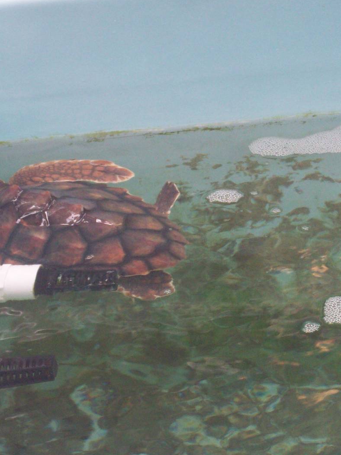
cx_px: 97
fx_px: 2220
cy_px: 216
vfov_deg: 11.7
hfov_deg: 8.8
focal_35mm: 169
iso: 160
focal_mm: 18.6
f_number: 5.2
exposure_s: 1/69.4
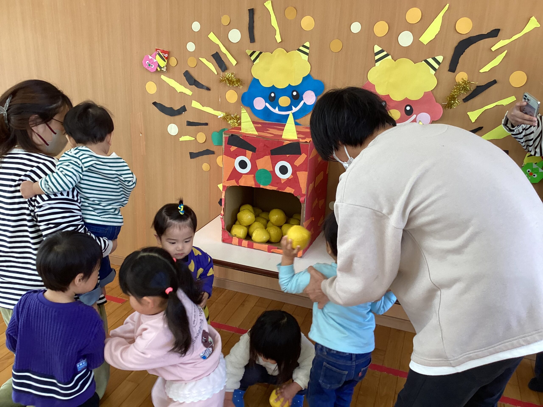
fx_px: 486
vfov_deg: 45.4
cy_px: 204
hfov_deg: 58.4
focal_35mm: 31
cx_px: 272
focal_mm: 3.3
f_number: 2.4
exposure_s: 1/60
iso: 100
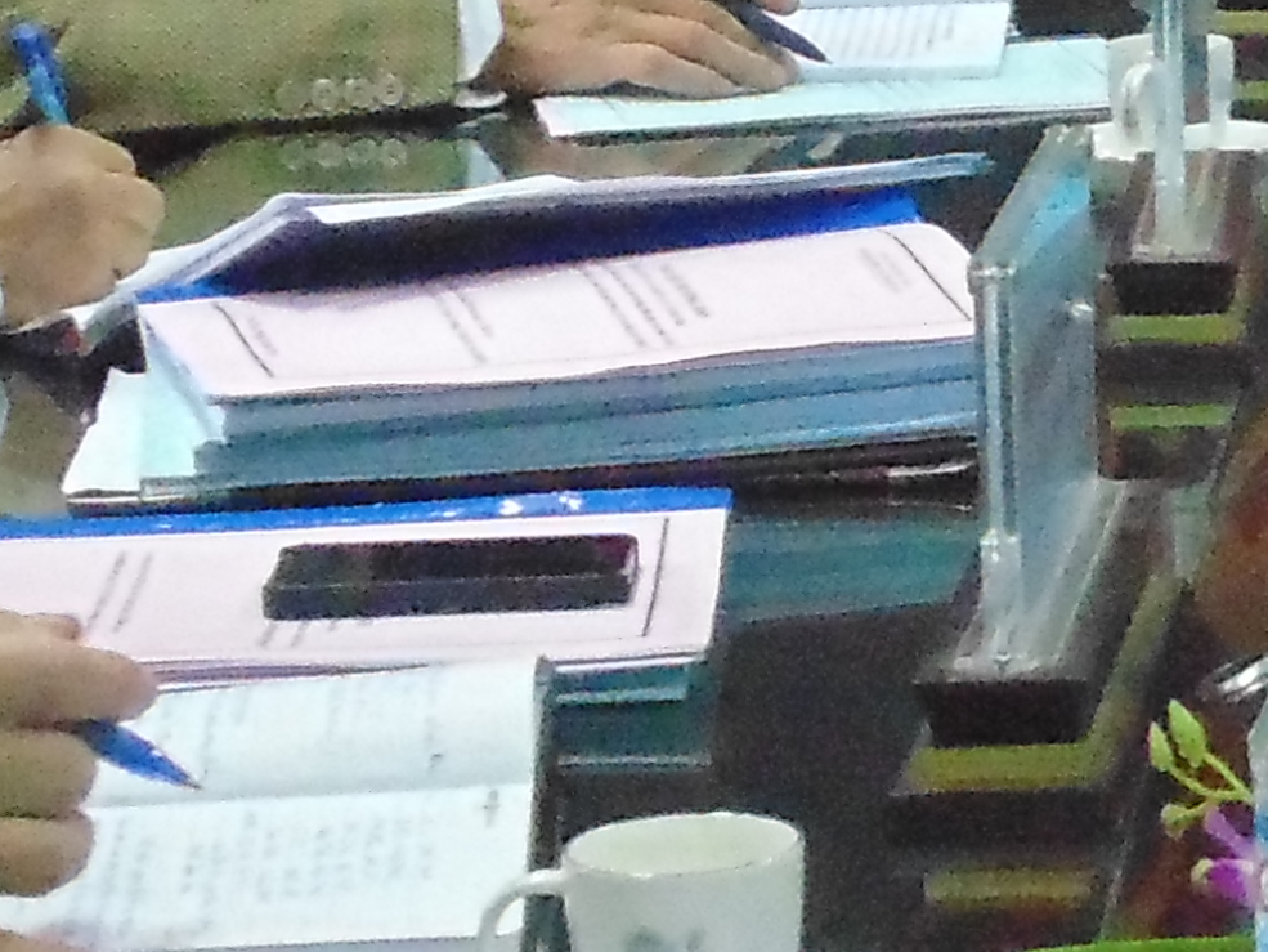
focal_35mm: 179
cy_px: -22
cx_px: 2007
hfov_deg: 10.6
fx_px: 6558
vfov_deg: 8.3
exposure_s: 1/40
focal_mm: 6.2
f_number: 3.4
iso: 800
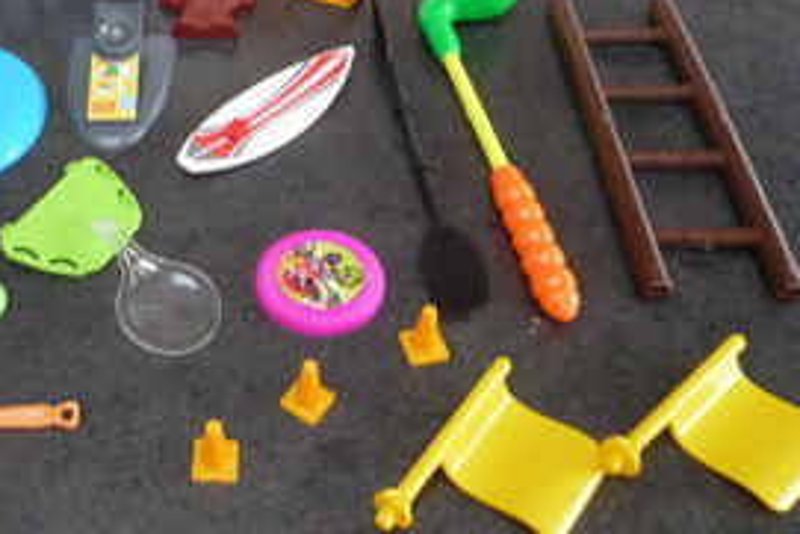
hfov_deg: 41.8
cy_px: 168
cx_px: 233
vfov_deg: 29.0
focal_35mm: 46
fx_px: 1023
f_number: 2.8
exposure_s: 1/30
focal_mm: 4.4
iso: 200
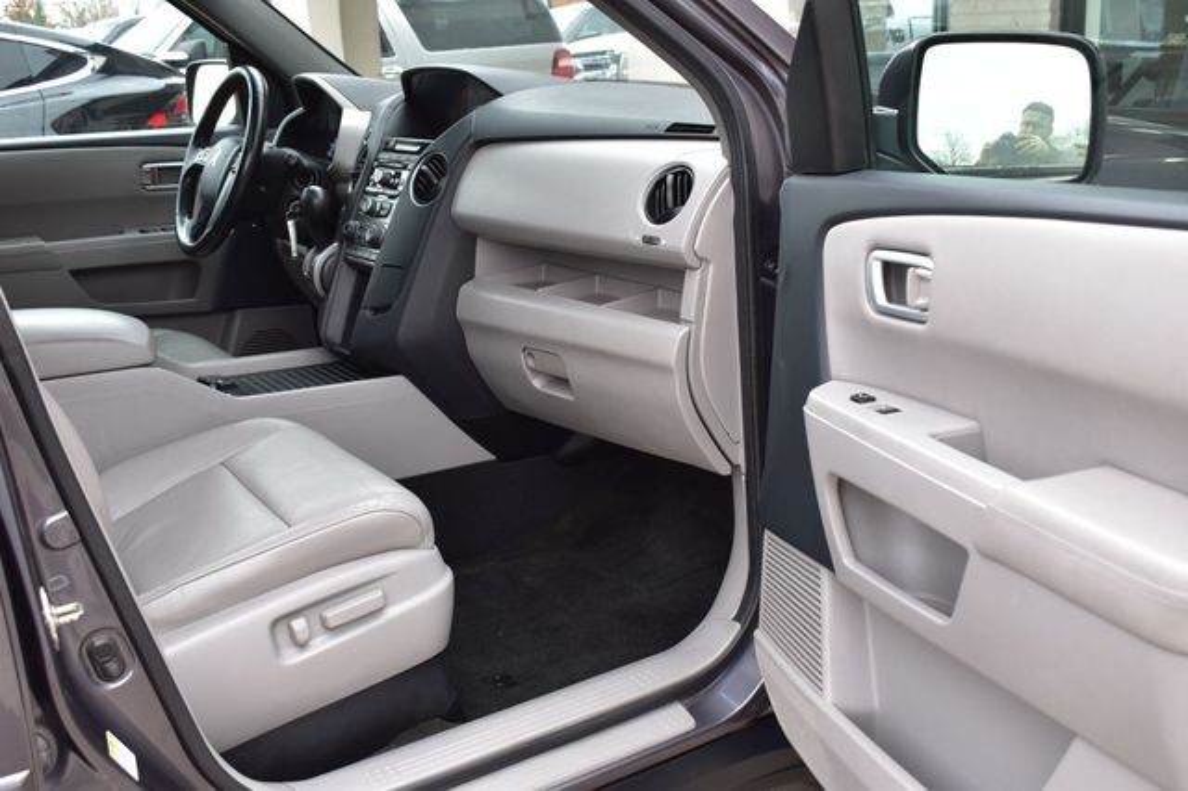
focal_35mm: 38
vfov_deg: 35.5
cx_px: 594
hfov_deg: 51.3
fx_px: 1237
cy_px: 396
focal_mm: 25
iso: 400
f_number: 7.1
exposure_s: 1/25
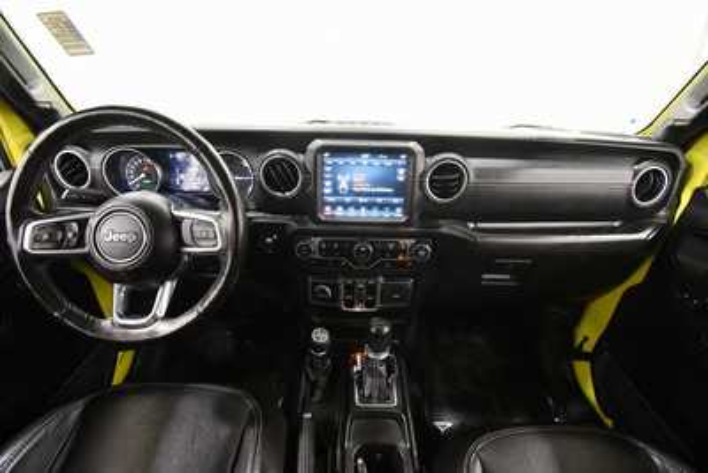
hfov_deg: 100.4
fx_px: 295
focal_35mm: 15
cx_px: 354
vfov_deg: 77.4
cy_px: 236
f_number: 4.5
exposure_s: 1/80
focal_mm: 10
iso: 3200
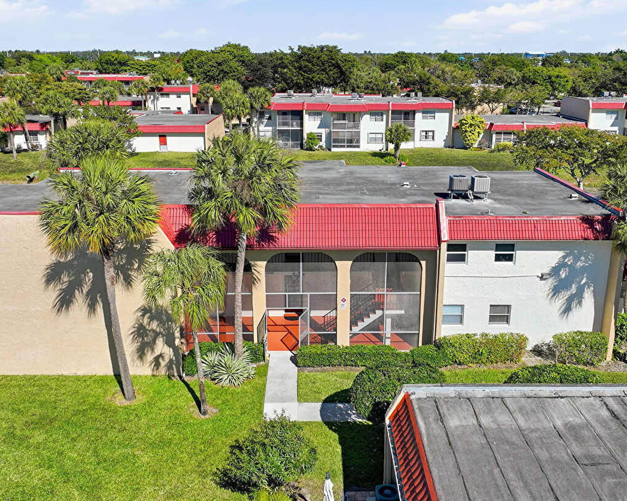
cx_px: 320
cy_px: 230
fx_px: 612
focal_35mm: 33
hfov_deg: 54.2
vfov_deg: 44.5
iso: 130
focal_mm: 12.3
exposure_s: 1/2500
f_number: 2.8
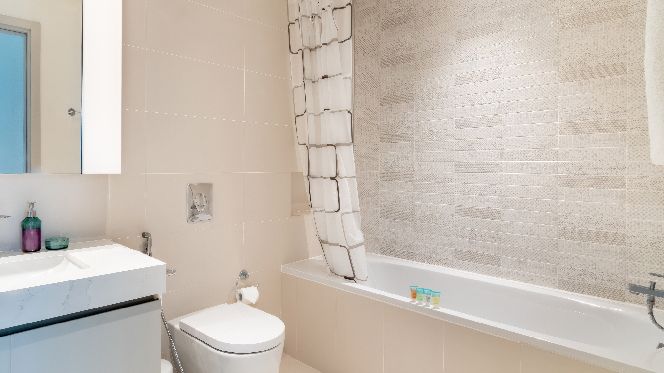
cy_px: 175
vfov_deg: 53.5
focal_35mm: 21
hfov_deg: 83.4
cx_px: 286
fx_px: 370
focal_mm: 11.5
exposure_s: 1/4
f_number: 22
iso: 250
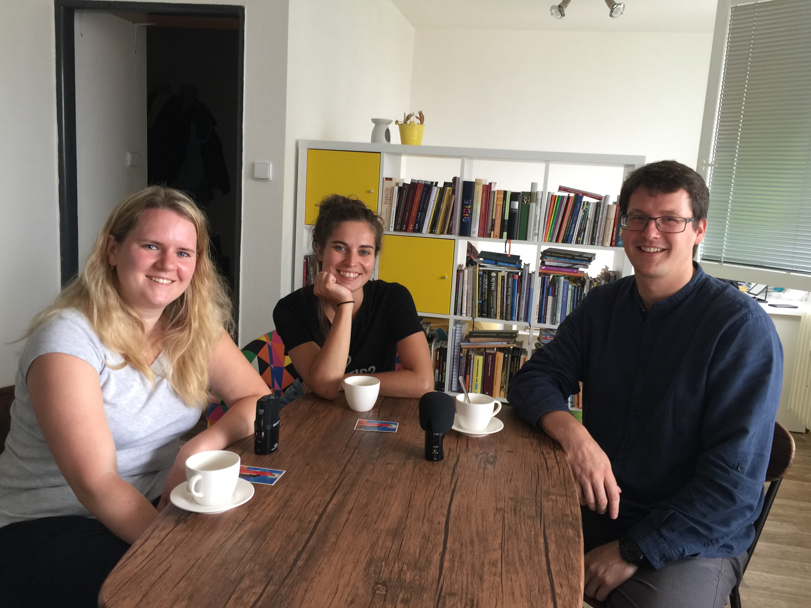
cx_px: 406
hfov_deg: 61.7
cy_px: 304
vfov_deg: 48.2
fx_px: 679
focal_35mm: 29
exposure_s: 1/17
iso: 50
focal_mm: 4.15
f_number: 2.2
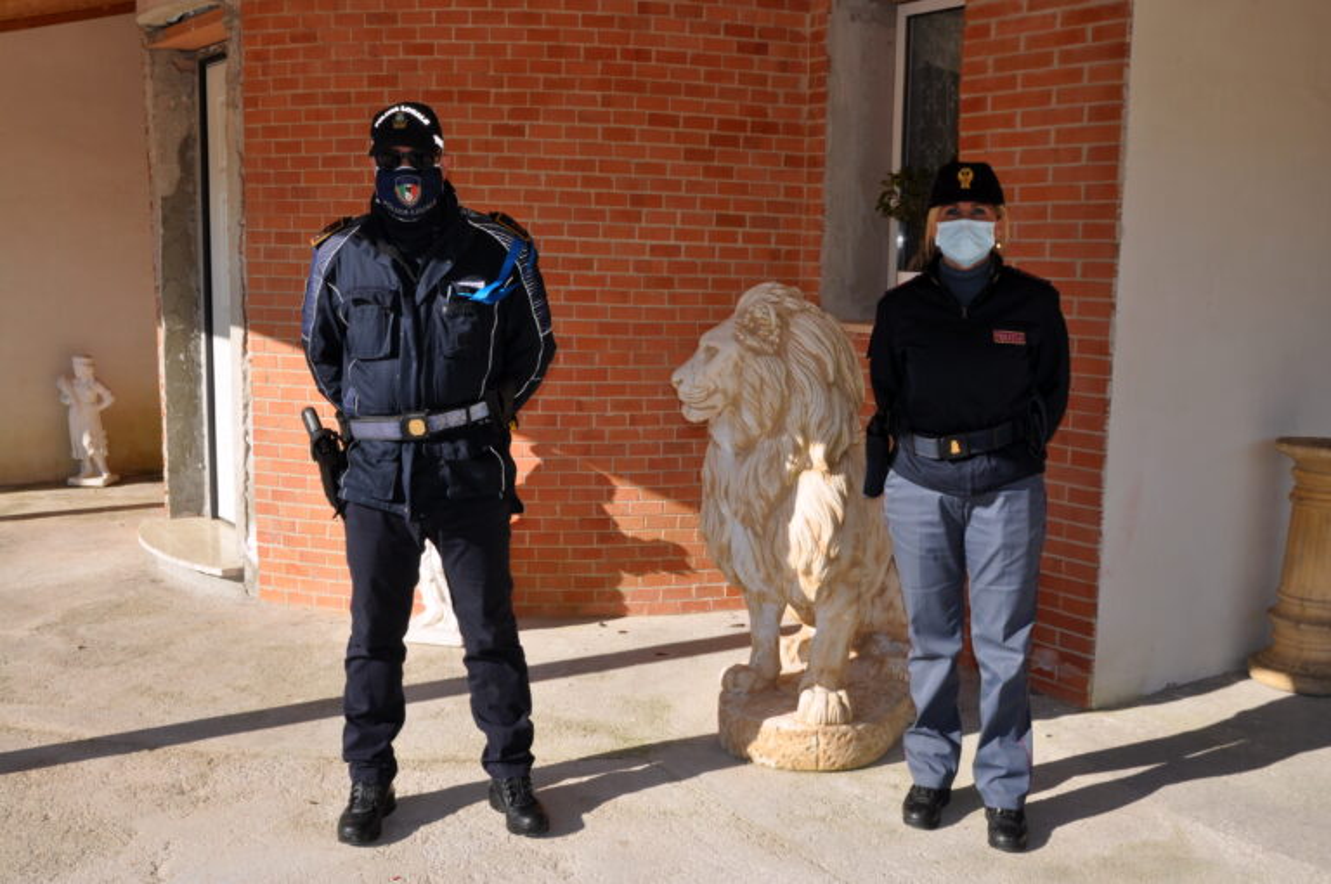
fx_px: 1385
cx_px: 666
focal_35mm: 38
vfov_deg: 35.4
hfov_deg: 51.3
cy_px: 442
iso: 200
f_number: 13
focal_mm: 25
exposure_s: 1/200
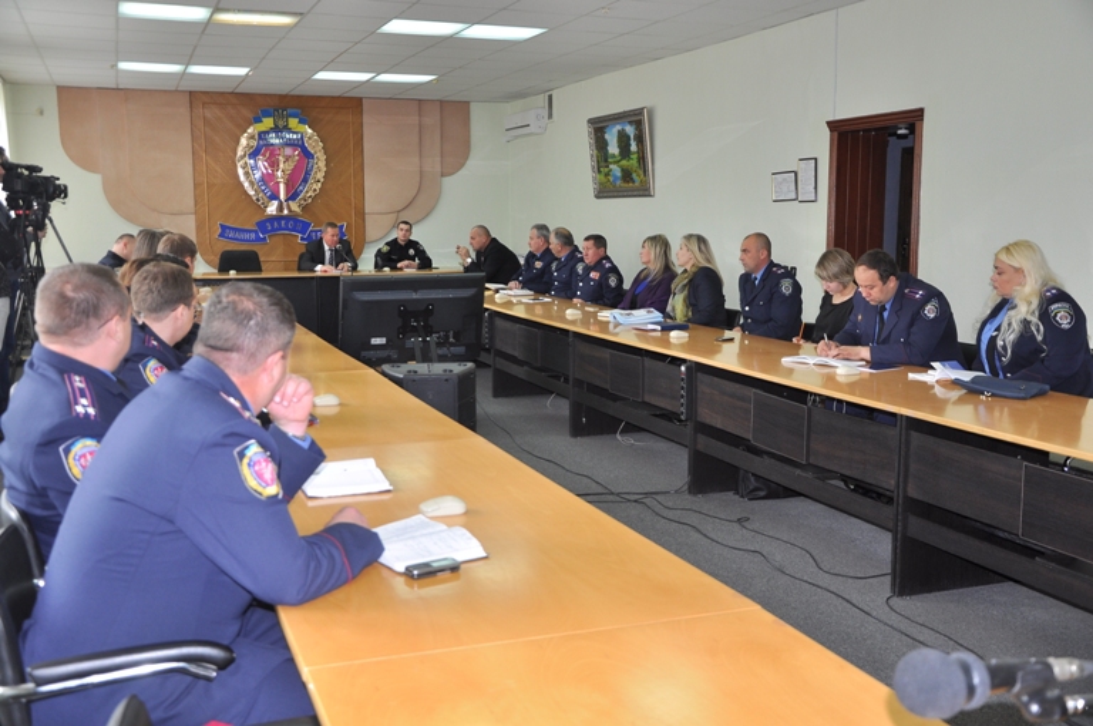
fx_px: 1137
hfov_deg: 51.3
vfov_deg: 35.4
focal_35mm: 38
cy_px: 363
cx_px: 546
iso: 250
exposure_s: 1/60
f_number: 4
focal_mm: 25
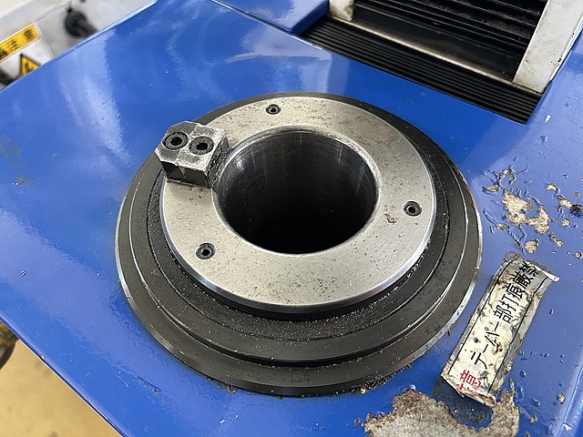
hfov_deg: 67.3
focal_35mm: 26
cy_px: 218
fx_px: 438
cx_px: 292
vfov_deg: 53.1
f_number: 1.5
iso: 400
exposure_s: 1/60
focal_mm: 5.7
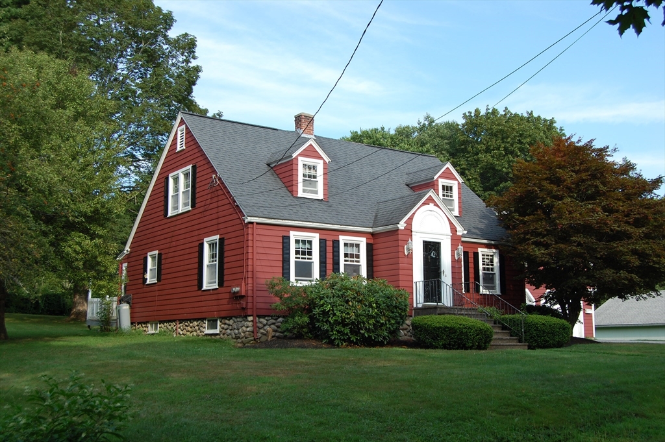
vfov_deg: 31.8
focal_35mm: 42
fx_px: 775
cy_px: 221
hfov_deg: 46.4
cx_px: 332
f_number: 7.1
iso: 200
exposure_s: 1/200
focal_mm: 28
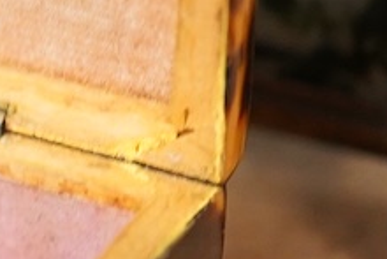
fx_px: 2474
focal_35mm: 230
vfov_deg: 6.0
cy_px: 136
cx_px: -163
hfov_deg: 8.8
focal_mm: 30
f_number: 5.6
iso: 2500
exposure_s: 1/160
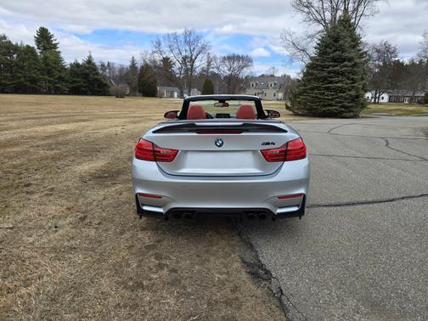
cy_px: 160
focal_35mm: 23
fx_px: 284
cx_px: 214
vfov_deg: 58.9
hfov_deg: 73.9
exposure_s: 1/458
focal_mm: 6.3
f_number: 1.7
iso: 12
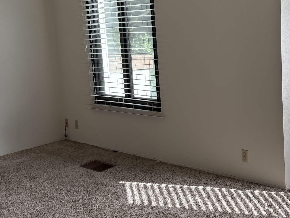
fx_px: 402
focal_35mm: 48
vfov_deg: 30.2
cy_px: 83
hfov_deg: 37.6
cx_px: 249
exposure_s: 1/412
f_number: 1.6
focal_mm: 5.96
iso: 50
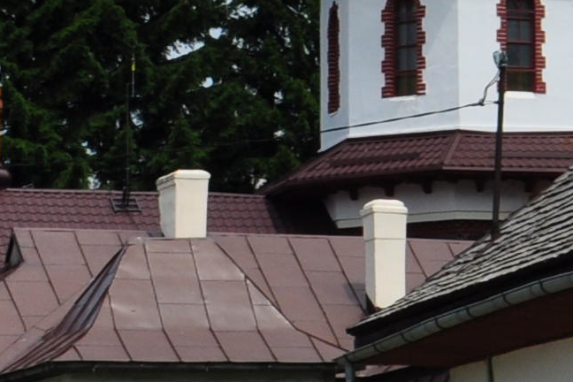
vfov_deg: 6.3
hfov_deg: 8.6
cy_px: 60
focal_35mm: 218
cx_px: 1367
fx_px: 3470
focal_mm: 22
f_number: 11
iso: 200
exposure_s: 1/500
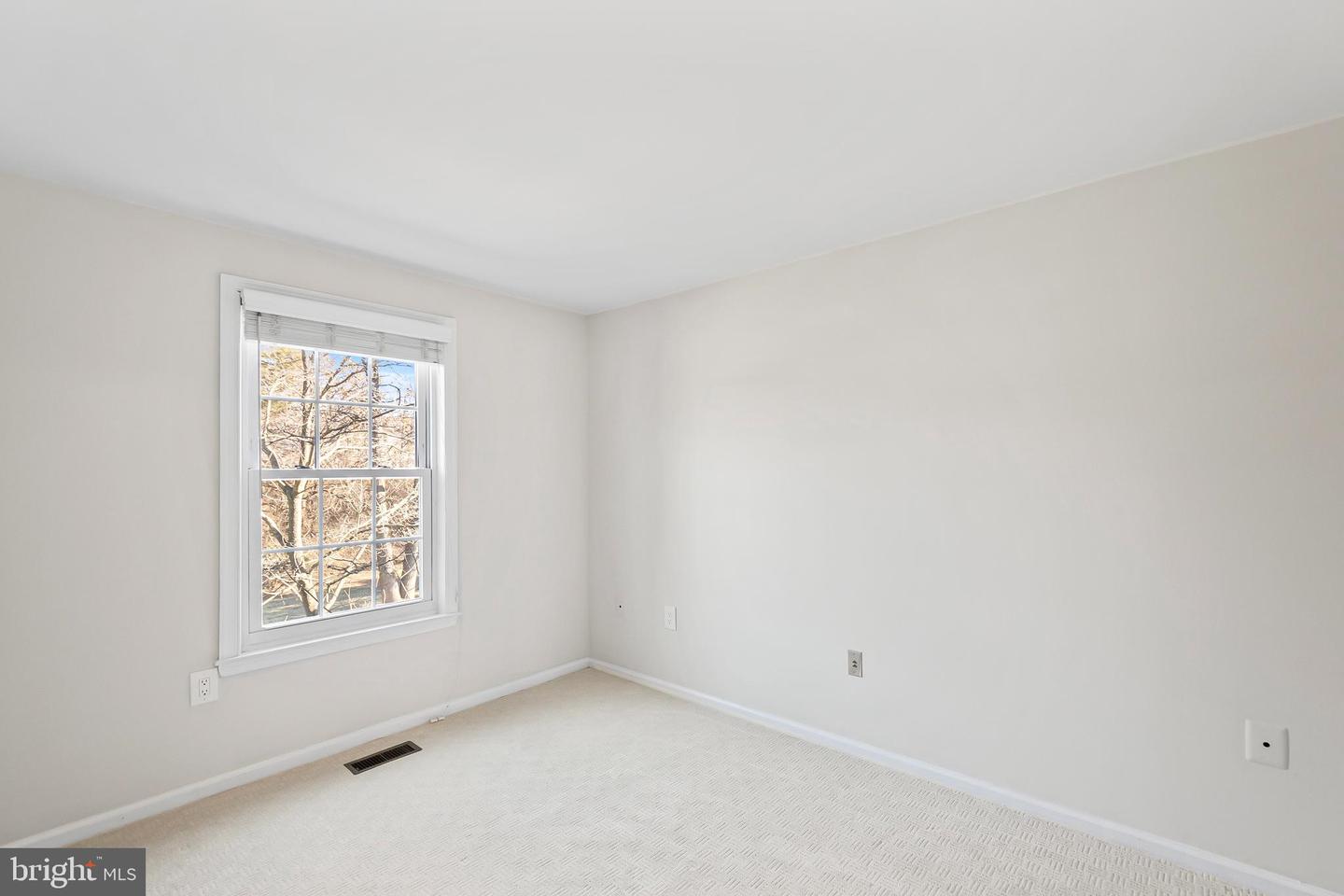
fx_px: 560
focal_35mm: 15
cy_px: 448
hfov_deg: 100.4
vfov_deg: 77.3
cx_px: 672
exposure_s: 1/8
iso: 640
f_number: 7.1
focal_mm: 10
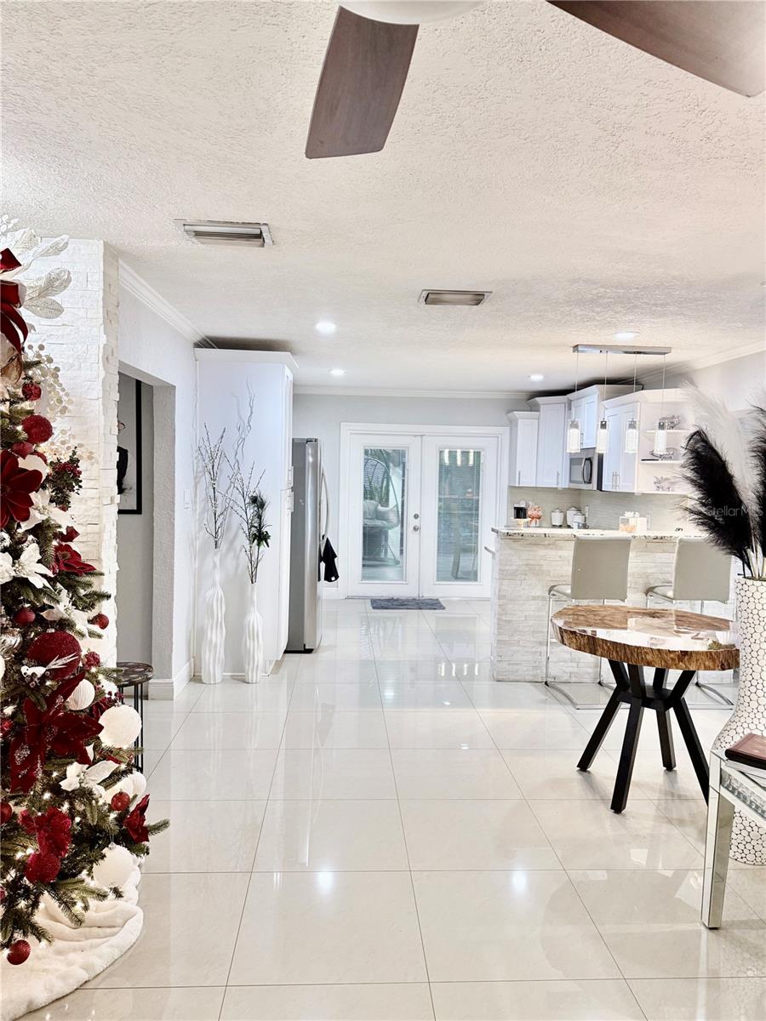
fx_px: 708
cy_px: 510
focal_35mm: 24
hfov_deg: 56.8
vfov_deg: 71.6
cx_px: 383
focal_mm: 6.76
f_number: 1.78
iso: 200
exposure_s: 1/60
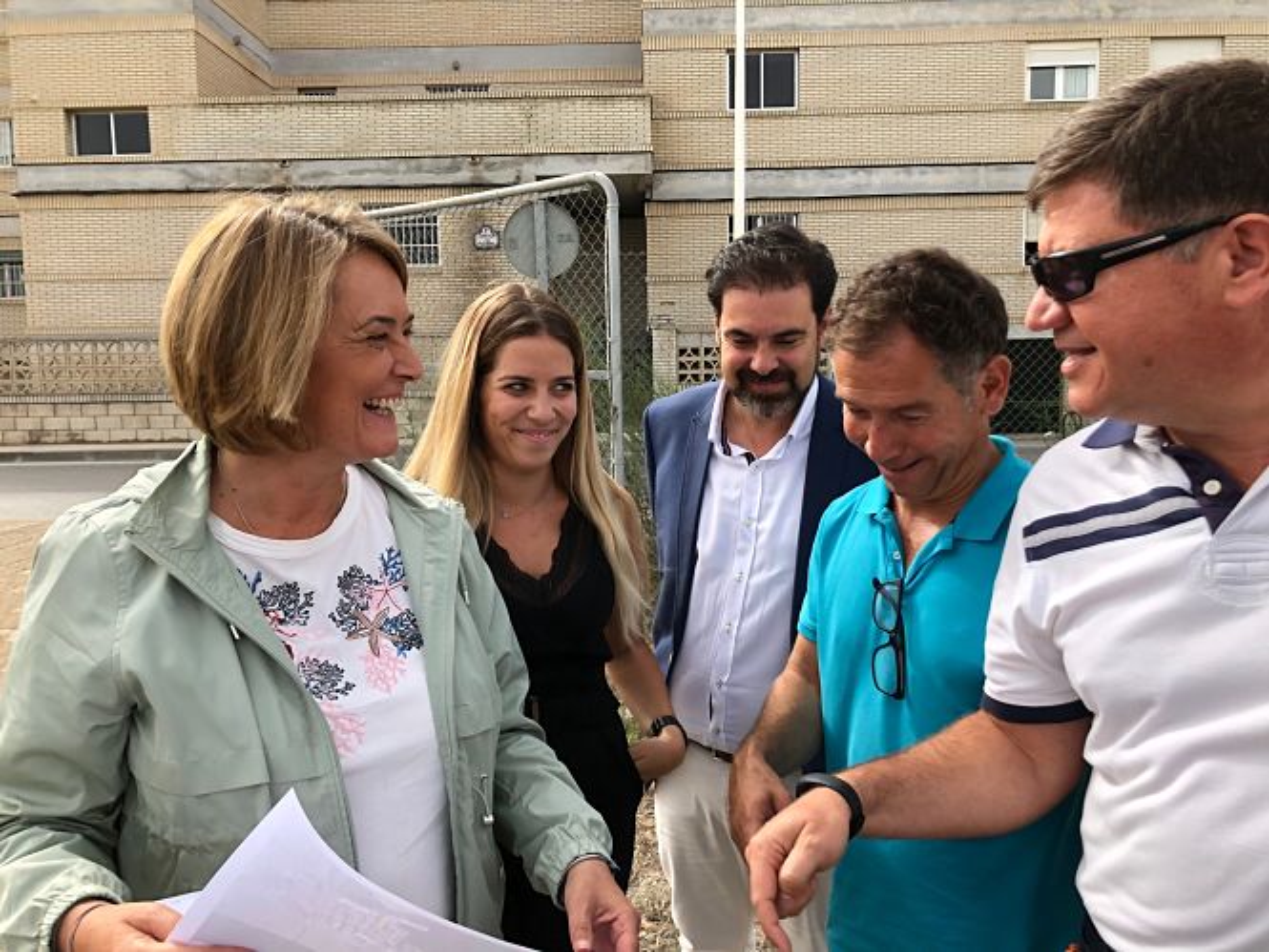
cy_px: 476
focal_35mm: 28
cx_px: 634
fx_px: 1027
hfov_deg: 63.4
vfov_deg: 49.8
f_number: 1.8
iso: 20
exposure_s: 1/706
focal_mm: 4
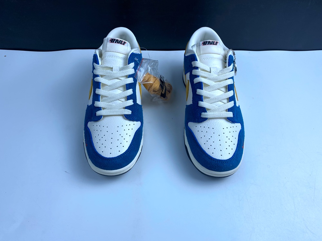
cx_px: 161
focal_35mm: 26
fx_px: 242
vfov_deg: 53.1
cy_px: 120
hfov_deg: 67.3
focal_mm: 4.25
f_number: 1.8
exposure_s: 1/105
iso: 32
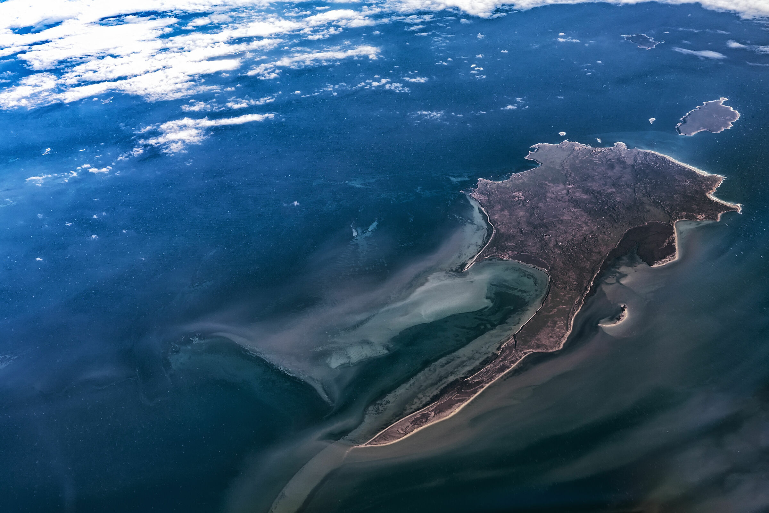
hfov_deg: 49.6
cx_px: 384
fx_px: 833
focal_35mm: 39
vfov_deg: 34.2
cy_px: 256
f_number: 7.1
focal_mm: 39
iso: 100
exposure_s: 1/320
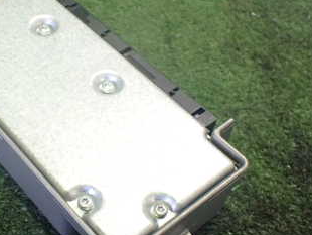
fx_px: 523
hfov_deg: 32.6
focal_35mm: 58
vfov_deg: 25.2
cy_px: 144
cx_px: 81
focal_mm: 5.4
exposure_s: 1/50
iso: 800
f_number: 2.3
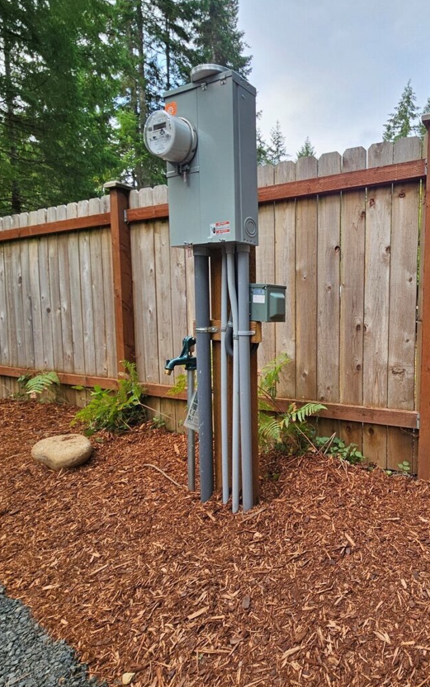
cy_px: 342
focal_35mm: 19
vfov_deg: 88.0
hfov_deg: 56.5
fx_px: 356
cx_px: 360
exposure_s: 1/359
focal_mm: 2.2
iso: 50
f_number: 2.2
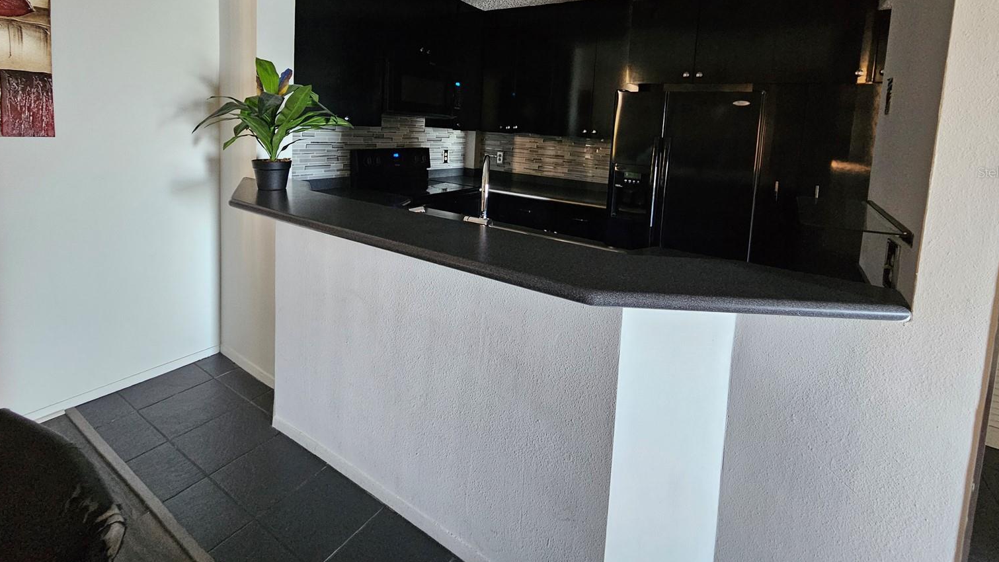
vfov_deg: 67.9
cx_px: 511
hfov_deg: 103.0
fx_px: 397
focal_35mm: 15
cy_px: 172
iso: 640
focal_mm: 2.2
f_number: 2.2
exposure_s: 1/30
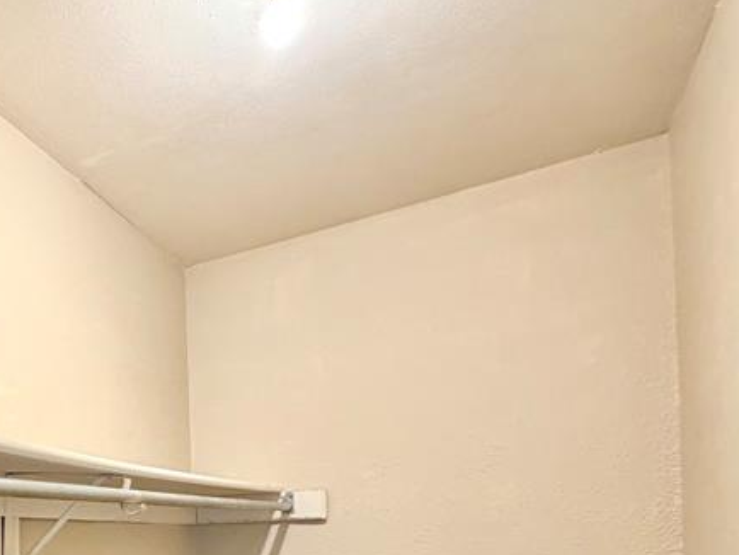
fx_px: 705
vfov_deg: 38.0
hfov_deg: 46.6
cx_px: 5
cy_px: 564
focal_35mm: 33
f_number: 2.2
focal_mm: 2.22
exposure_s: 1/60
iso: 320
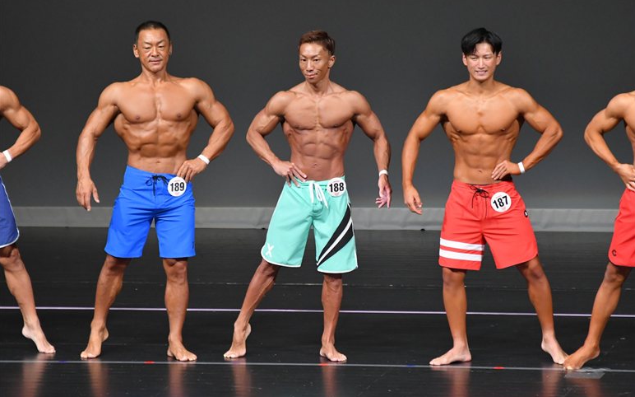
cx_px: 318
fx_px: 6107
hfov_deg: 6.0
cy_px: 191
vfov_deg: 3.7
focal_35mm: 353
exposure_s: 1/400
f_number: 5.6
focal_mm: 230
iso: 4000
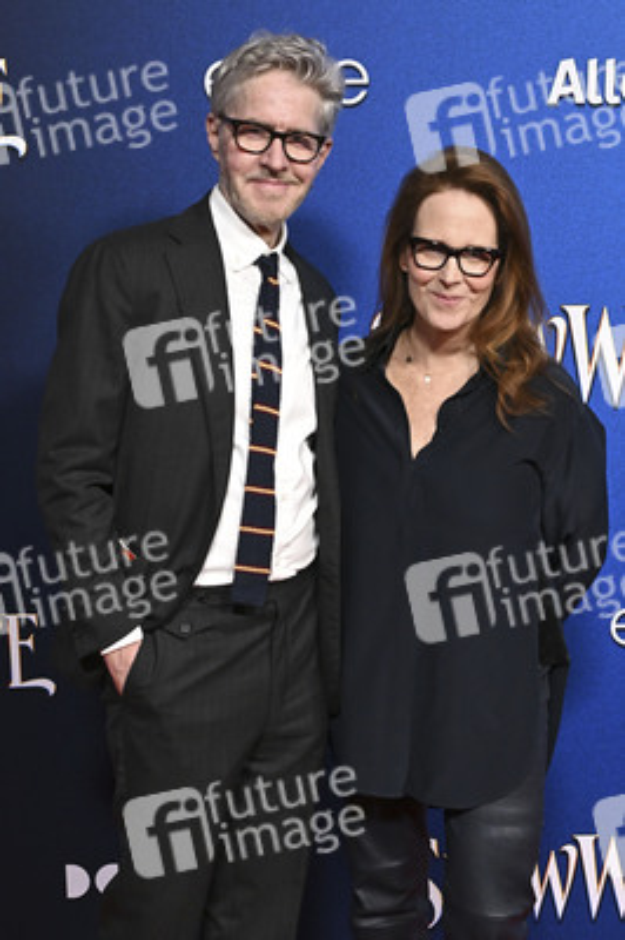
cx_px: 312
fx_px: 1096
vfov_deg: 46.4
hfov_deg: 31.8
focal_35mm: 42
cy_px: 470
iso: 3200
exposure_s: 1/250
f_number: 4.5
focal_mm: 42
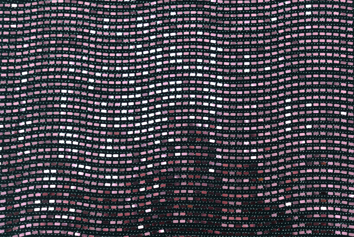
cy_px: 118
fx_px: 492
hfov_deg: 39.6
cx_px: 177
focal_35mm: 50
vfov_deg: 27.0
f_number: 4
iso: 100
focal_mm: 50
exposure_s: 1/60
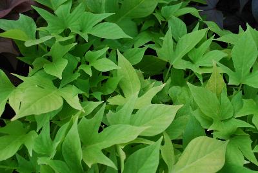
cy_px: 86
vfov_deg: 30.0
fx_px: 323
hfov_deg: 43.5
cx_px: 129
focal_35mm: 45
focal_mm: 30
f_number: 6.3
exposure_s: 1/60
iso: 200
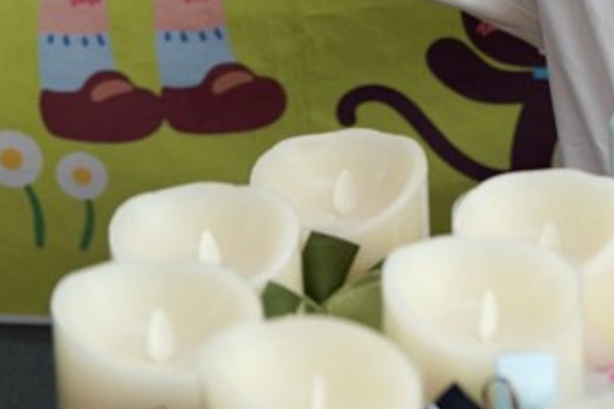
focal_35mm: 215
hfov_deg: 9.3
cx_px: 907
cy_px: -170
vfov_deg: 6.3
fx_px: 3665
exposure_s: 1/160
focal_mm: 70
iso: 320
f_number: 4
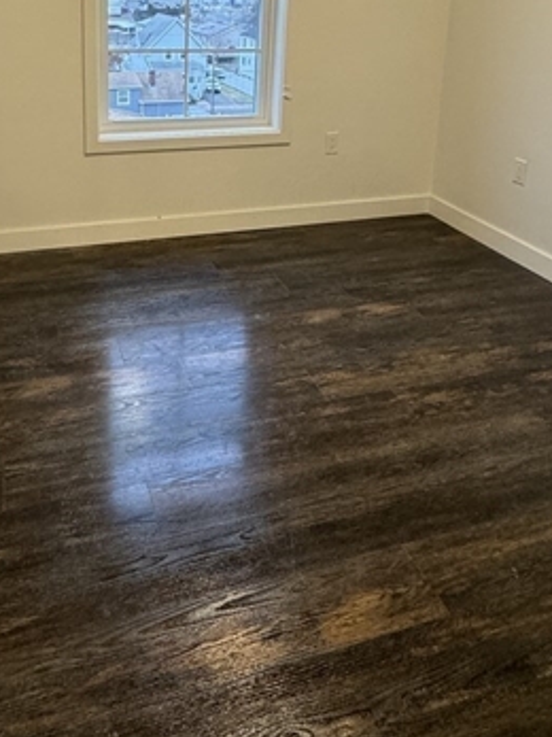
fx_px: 660
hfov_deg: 45.1
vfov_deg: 53.3
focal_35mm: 31
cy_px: 119
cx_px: 210
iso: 250
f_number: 2.2
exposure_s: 1/60
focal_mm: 2.22
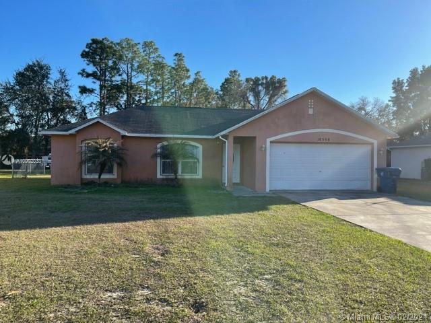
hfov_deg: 67.3
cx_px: 216
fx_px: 324
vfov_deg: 53.1
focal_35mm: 26
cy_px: 162
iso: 32
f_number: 1.6
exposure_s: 1/2336
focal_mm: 5.1
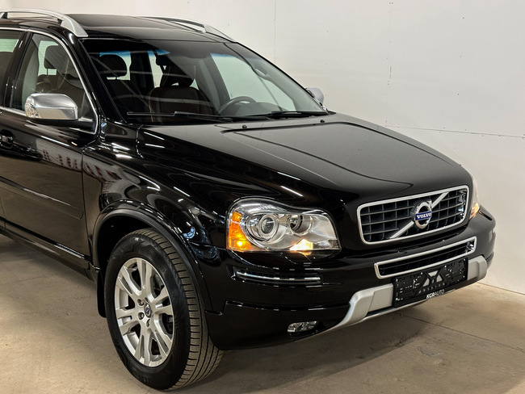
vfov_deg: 30.3
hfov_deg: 39.6
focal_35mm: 48
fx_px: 728
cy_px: 197
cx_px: 262
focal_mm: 6.86
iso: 250
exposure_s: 1/50
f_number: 1.78
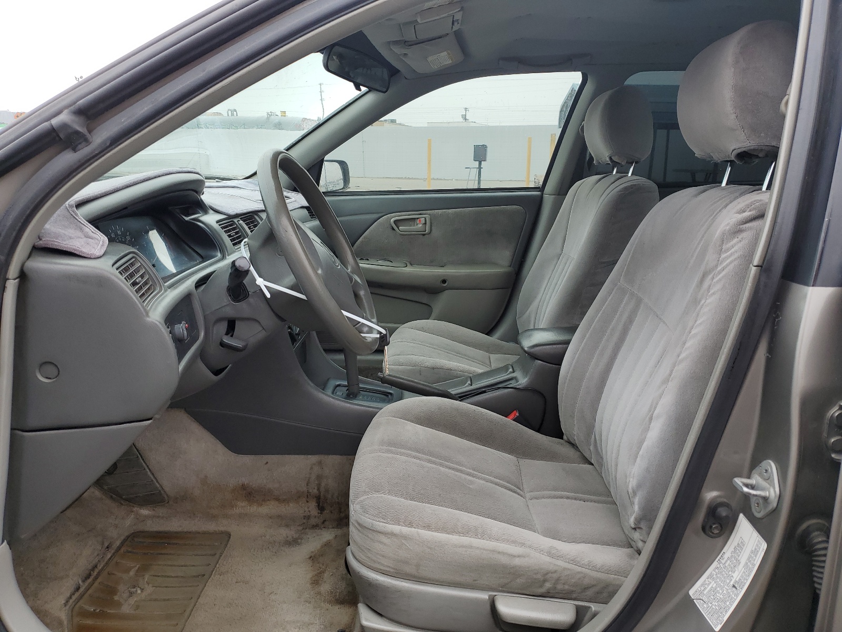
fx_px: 632
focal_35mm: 26
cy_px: 316
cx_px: 421
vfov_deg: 53.1
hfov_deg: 67.3
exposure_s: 1/455
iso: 50
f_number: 1.5
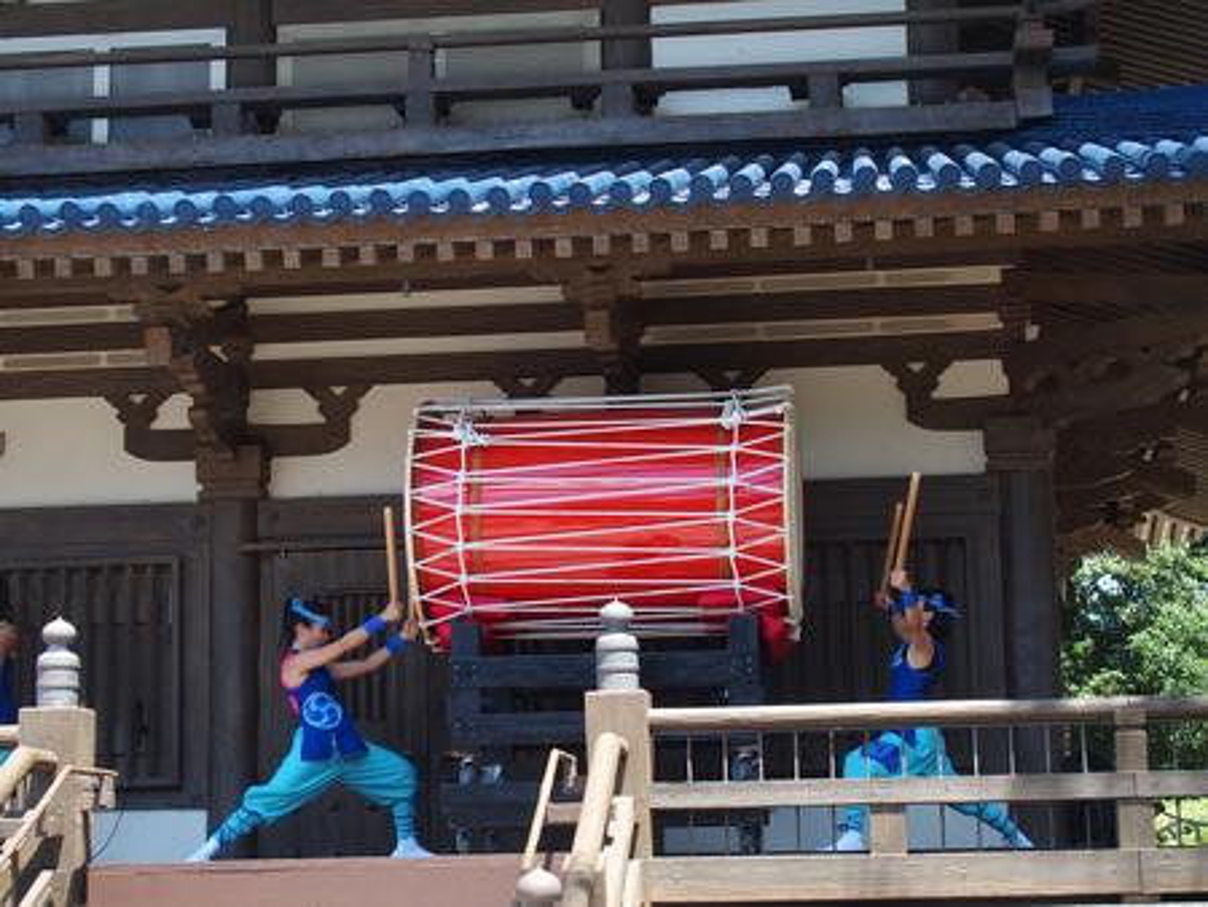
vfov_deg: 23.7
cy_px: 454
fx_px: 2165
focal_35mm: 62
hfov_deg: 31.2
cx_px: 604
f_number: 3.5
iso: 100
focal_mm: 13.2
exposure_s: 1/250
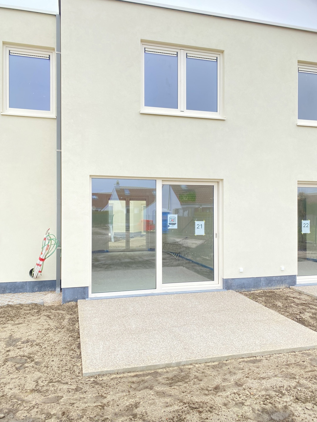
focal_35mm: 26
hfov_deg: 53.1
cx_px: 158
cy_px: 211
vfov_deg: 67.3
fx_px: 317
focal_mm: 4.25
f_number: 1.8
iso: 32
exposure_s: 1/209
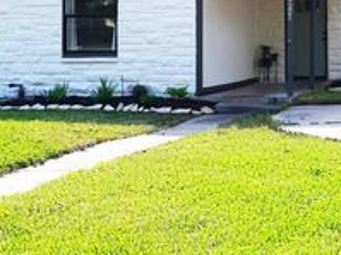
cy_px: -27
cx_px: 377
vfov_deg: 16.4
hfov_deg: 21.4
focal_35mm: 87
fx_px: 857
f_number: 5
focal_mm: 24
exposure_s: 1/200
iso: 100
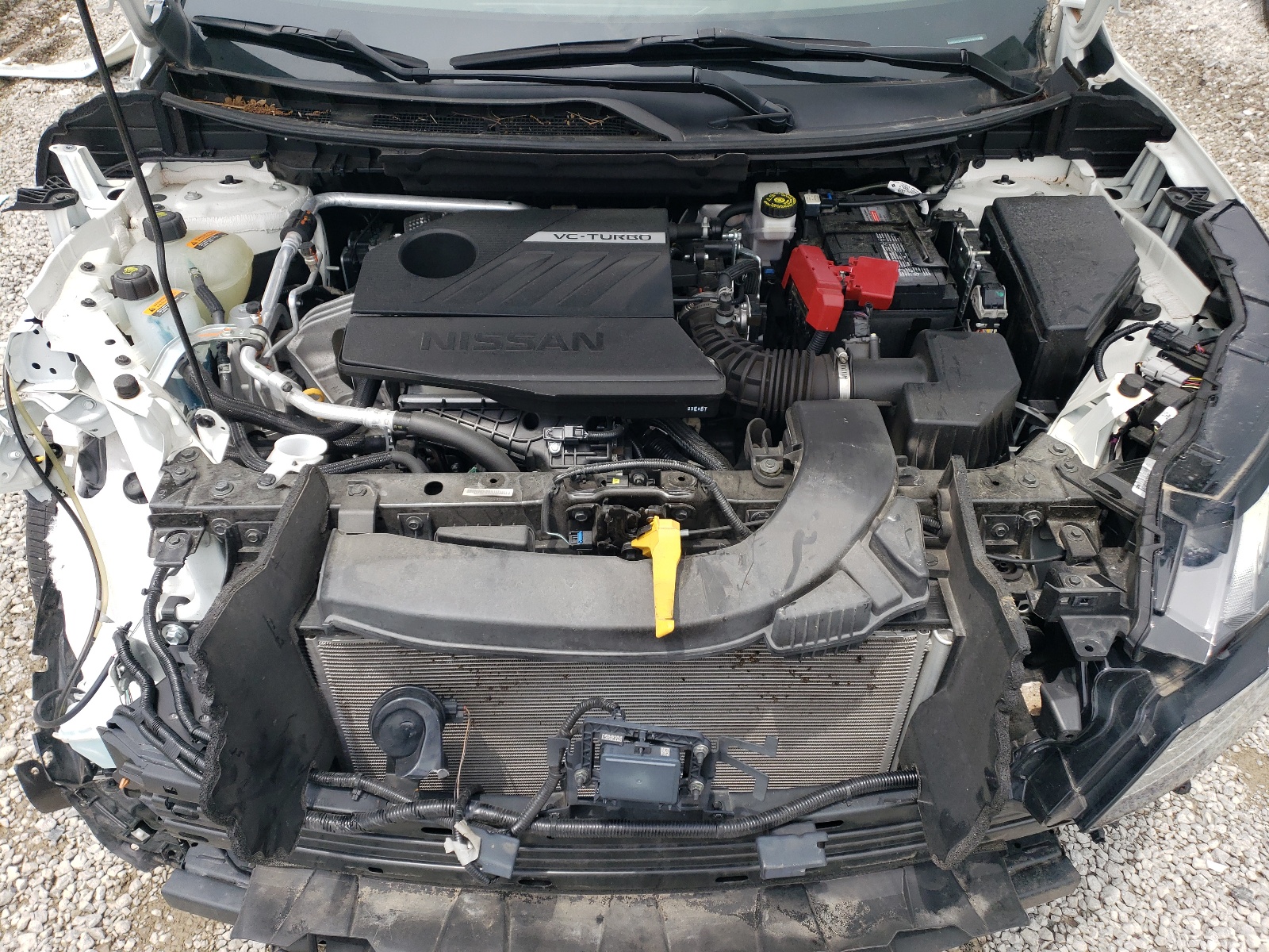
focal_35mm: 26
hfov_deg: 67.3
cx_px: 634
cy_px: 476
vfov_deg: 53.1
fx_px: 953
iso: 50
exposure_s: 1/1667
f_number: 1.5
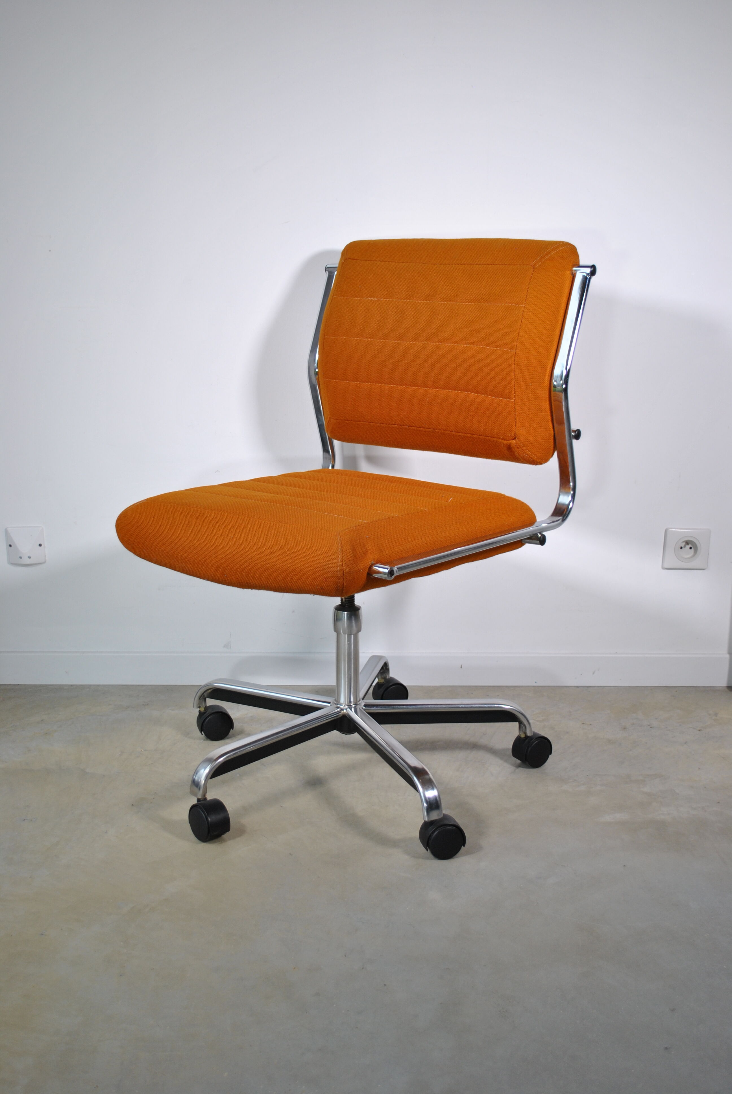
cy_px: 547
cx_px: 366
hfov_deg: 34.3
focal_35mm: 39
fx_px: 1186
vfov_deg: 49.5
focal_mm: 26
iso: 200
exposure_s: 1/50
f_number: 4.2
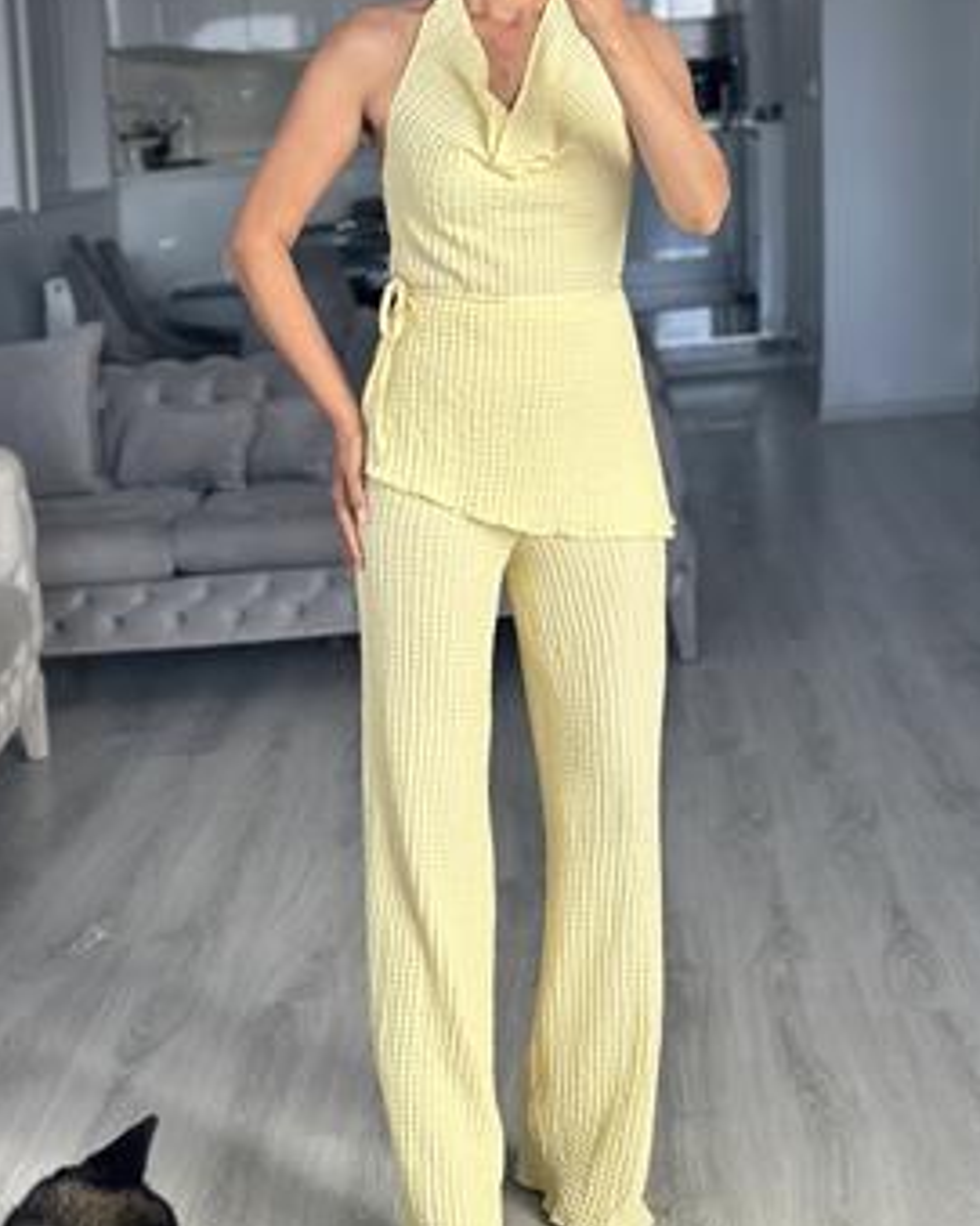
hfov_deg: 21.8
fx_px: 2539
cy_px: 485
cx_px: 499
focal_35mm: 70
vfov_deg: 27.1
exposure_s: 1/143
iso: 125
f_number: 1.78
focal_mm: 6.86
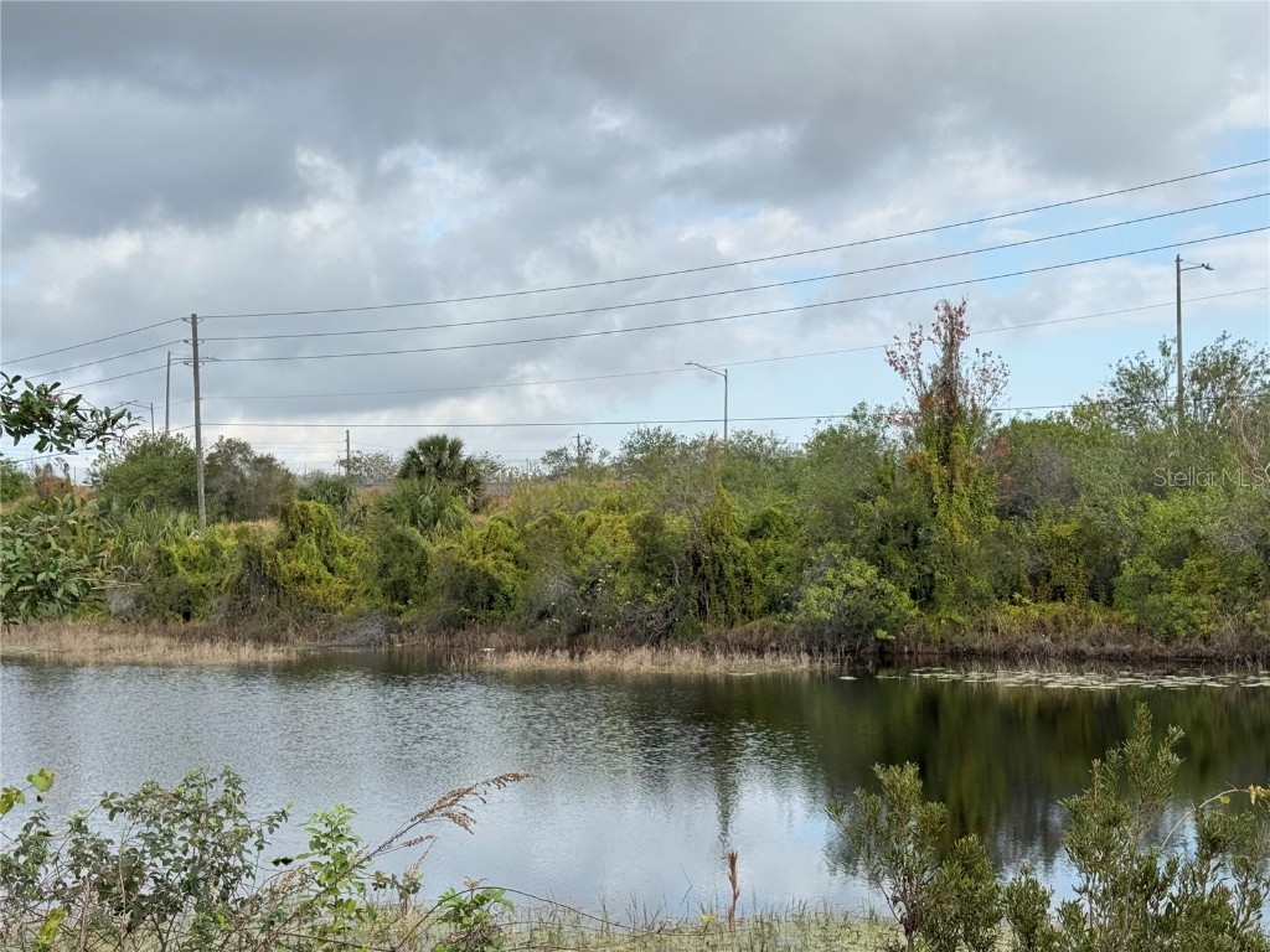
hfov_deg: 39.7
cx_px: 635
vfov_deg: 30.3
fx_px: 1761
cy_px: 476
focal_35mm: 48
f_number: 1.78
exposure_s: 1/2959
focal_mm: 6.76
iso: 64
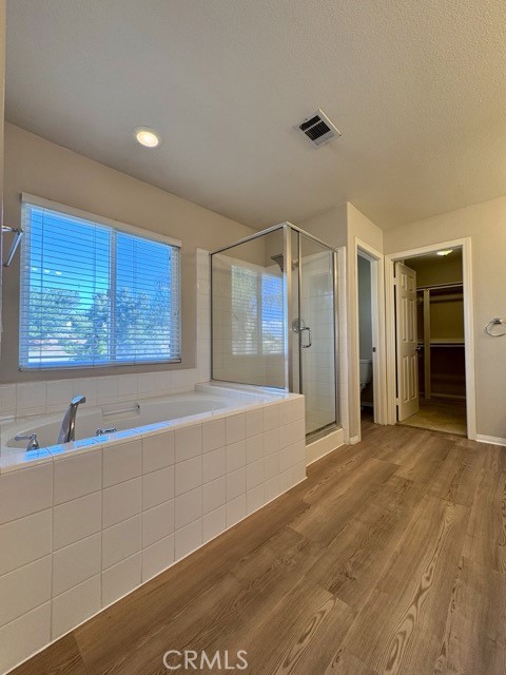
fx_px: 273
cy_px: 338
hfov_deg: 85.7
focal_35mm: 14
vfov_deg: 102.1
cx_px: 253
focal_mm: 2.22
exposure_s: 1/120
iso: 64
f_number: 2.2
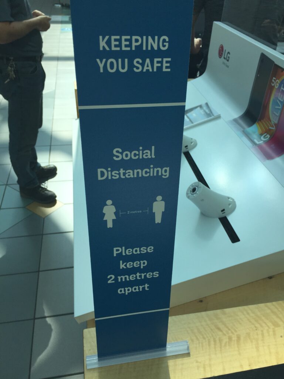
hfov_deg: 48.2
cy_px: 190
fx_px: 317
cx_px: 142
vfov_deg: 61.7
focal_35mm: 29
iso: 32
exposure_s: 1/942
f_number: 2.2
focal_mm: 4.15
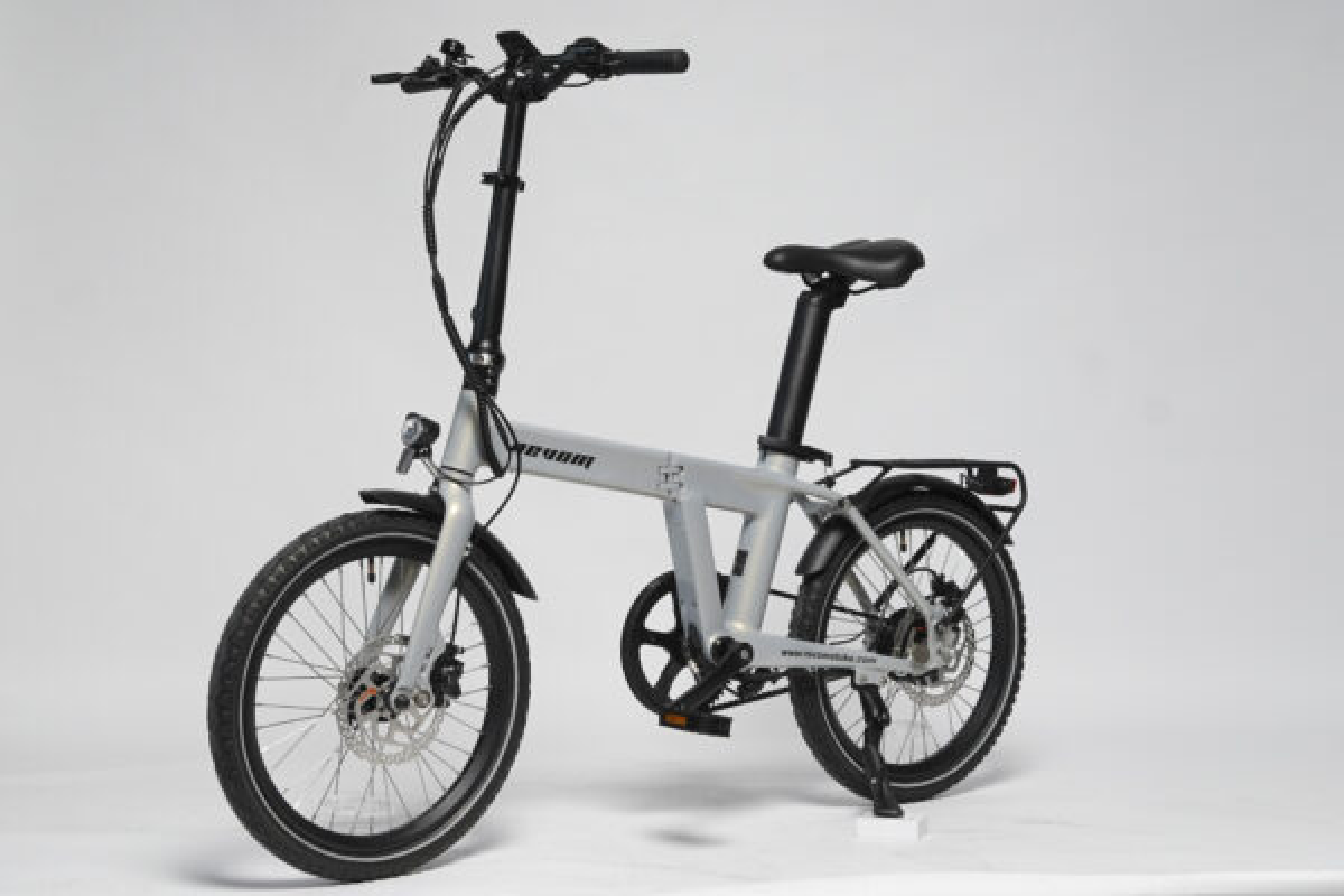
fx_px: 1941
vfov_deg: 26.0
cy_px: 448
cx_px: 672
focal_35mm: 52
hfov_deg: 38.2
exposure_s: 1/125
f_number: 7.1
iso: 1000
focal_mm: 35
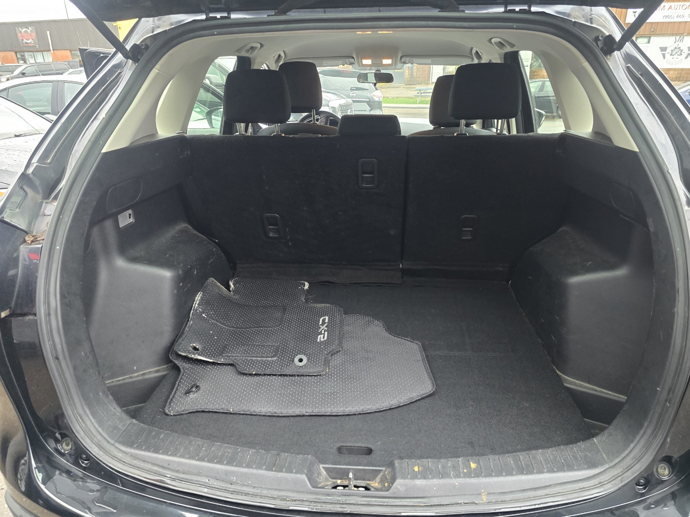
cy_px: 258
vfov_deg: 58.9
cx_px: 345
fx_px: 458
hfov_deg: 73.9
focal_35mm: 23
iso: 1000
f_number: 1.7
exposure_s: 1/120
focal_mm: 6.3
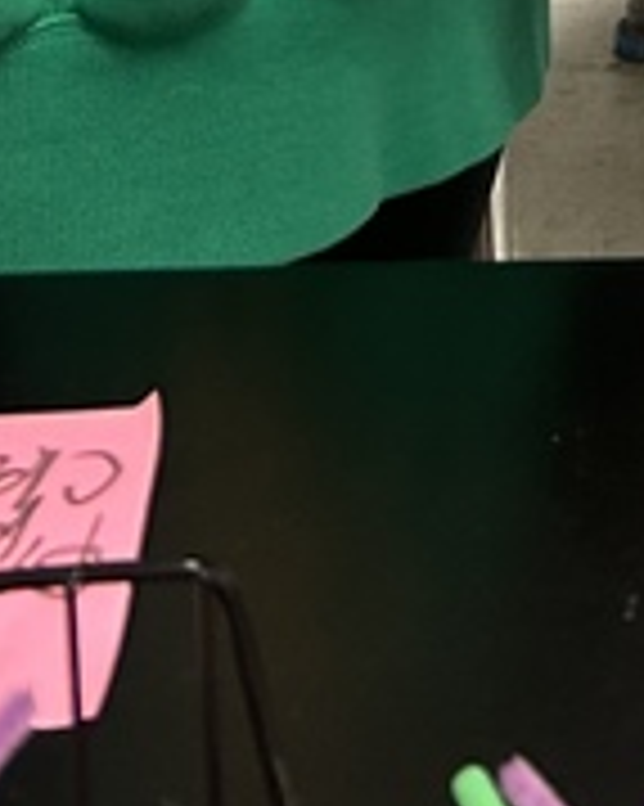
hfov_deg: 10.5
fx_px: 3458
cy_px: -1486
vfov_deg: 10.3
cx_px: 748
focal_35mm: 145
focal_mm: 5.7
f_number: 1.5
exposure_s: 1/61
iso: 64
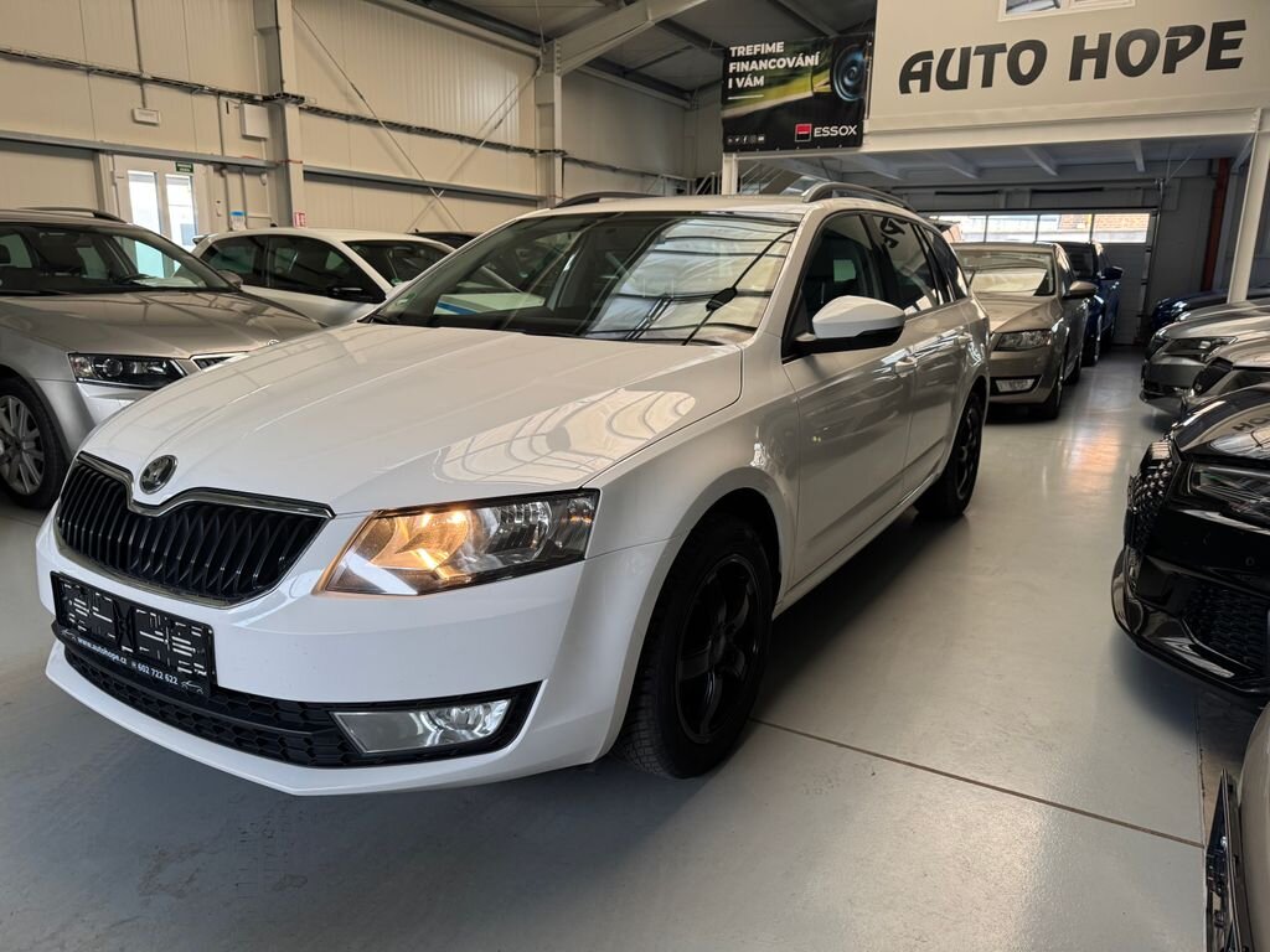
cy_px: 476
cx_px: 635
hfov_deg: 71.6
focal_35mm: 24
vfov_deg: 56.8
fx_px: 881
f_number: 1.78
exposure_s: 1/121
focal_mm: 6.76
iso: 160
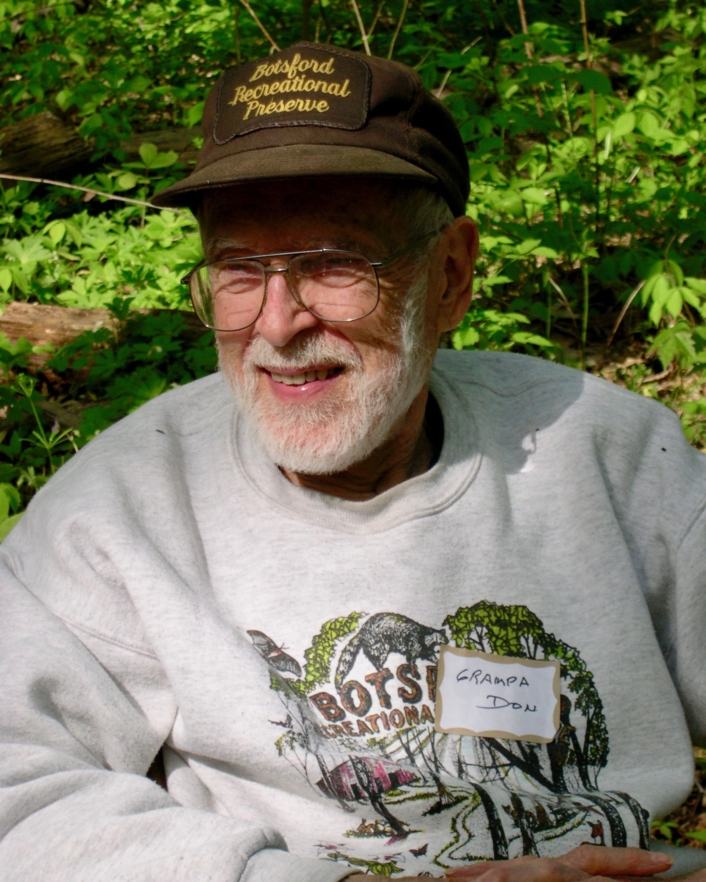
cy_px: 414
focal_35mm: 119
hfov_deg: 13.0
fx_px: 3107
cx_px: 353
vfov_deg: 16.2
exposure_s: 1/286
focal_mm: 24
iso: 100
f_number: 4.9
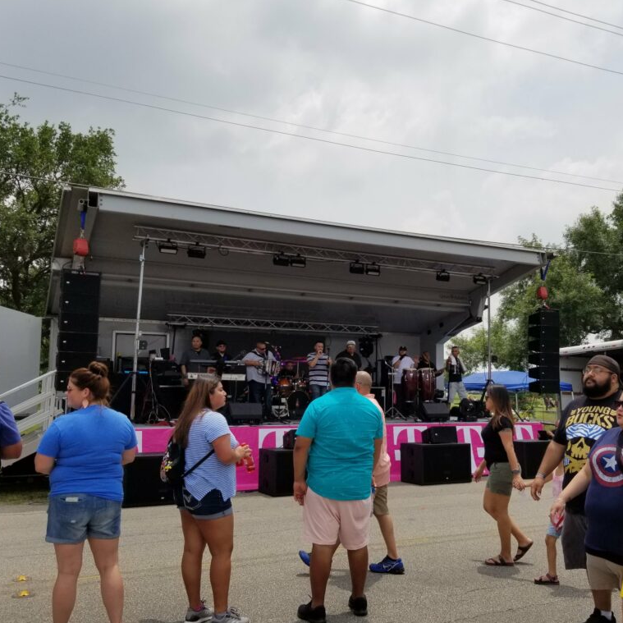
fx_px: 631
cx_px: 349
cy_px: 313
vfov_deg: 52.5
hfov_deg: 52.4
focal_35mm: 31
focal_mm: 4.3
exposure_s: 1/3888
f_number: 1.7
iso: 50
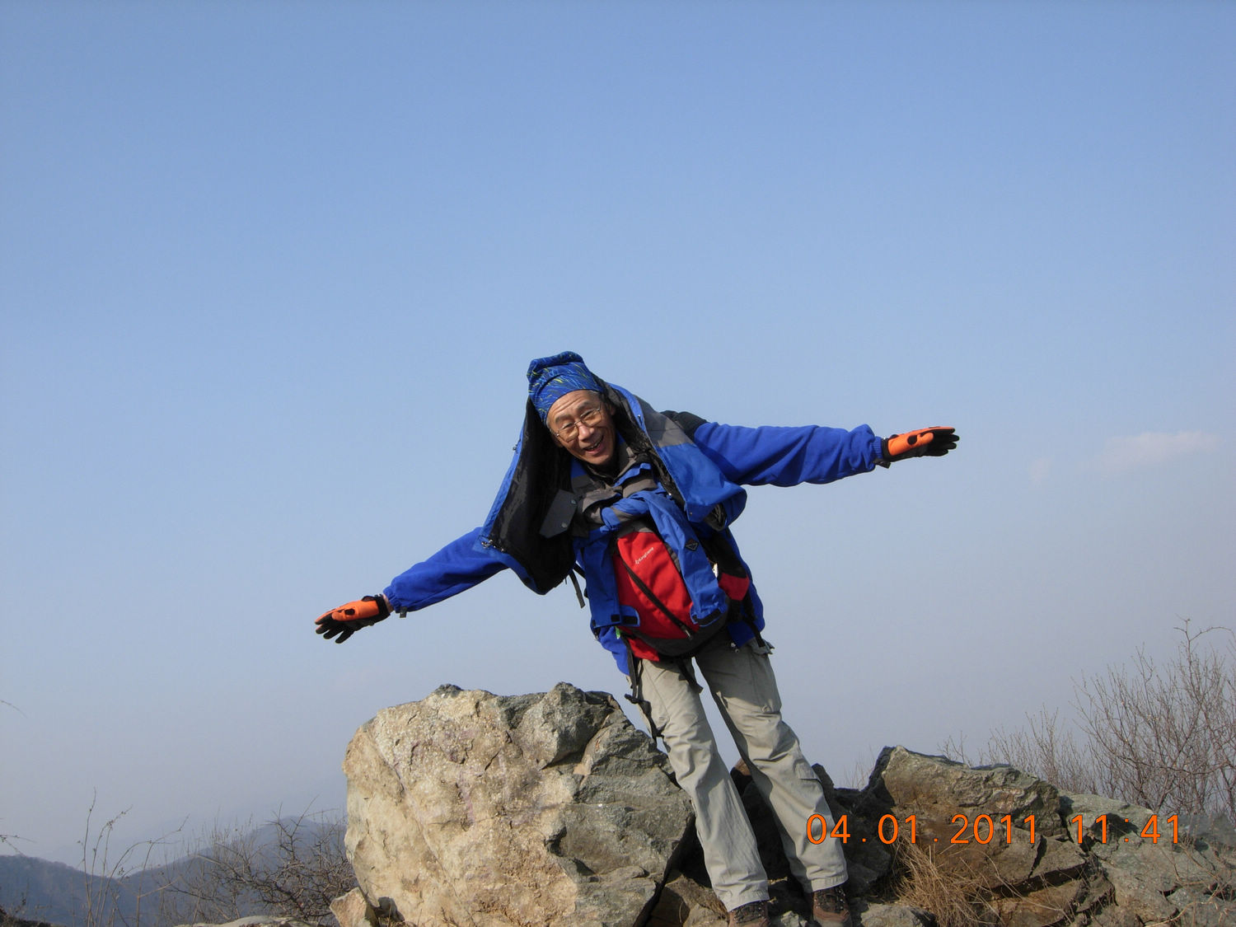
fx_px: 1285
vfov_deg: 39.7
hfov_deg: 51.4
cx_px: 618
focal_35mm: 36
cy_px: 464
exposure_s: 1/296
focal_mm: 7.5
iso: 50
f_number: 6.1
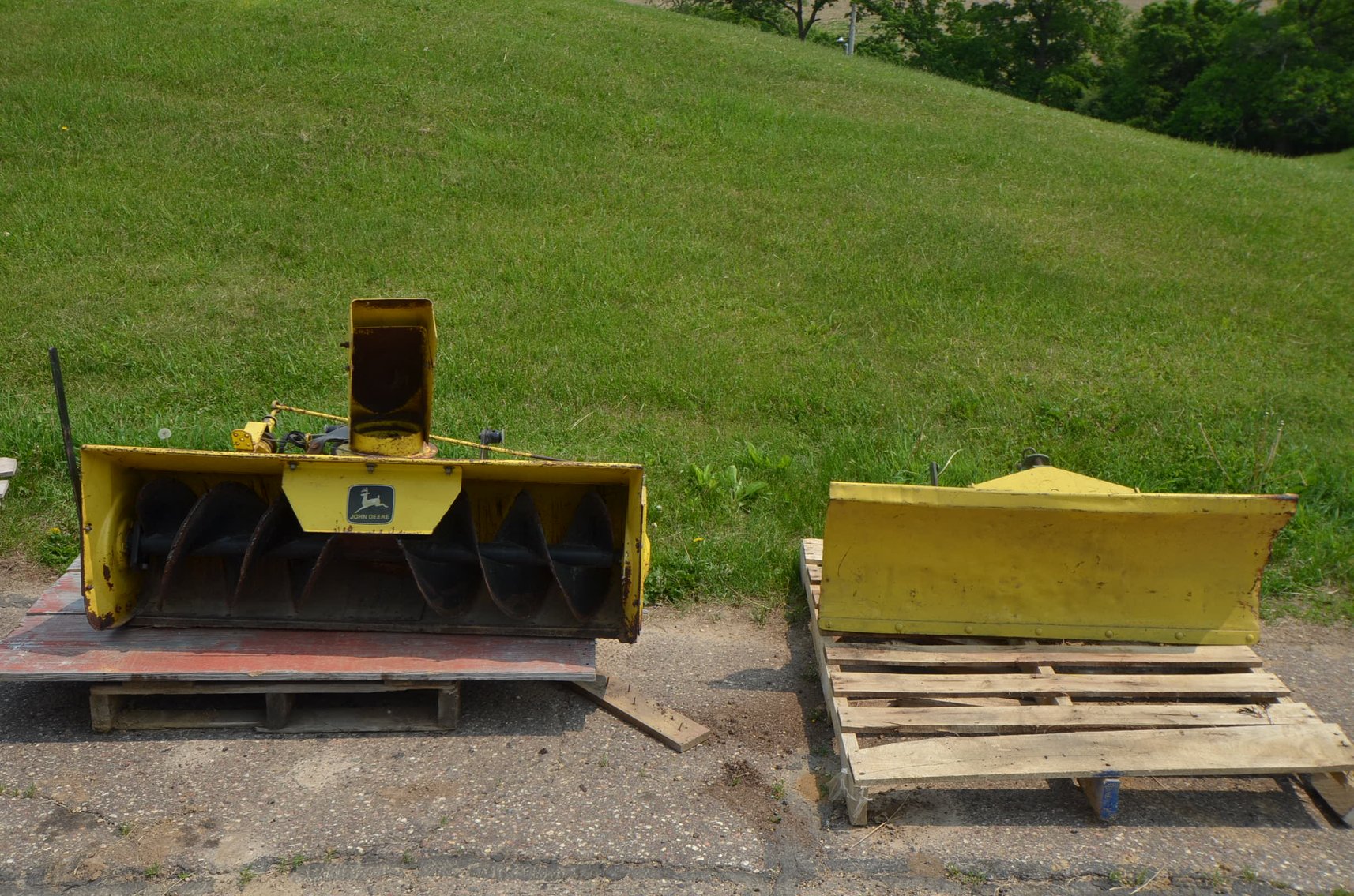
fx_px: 1351
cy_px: 448
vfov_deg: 36.7
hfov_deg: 53.2
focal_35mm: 36
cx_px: 677
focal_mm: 24
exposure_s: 1/200
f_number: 10
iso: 100
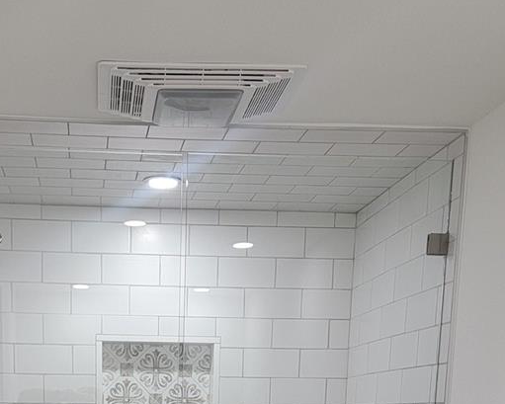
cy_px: 535
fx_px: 822
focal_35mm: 55
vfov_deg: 24.0
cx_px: 152
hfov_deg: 33.7
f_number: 1.8
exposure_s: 1/120
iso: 160
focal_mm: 6.7
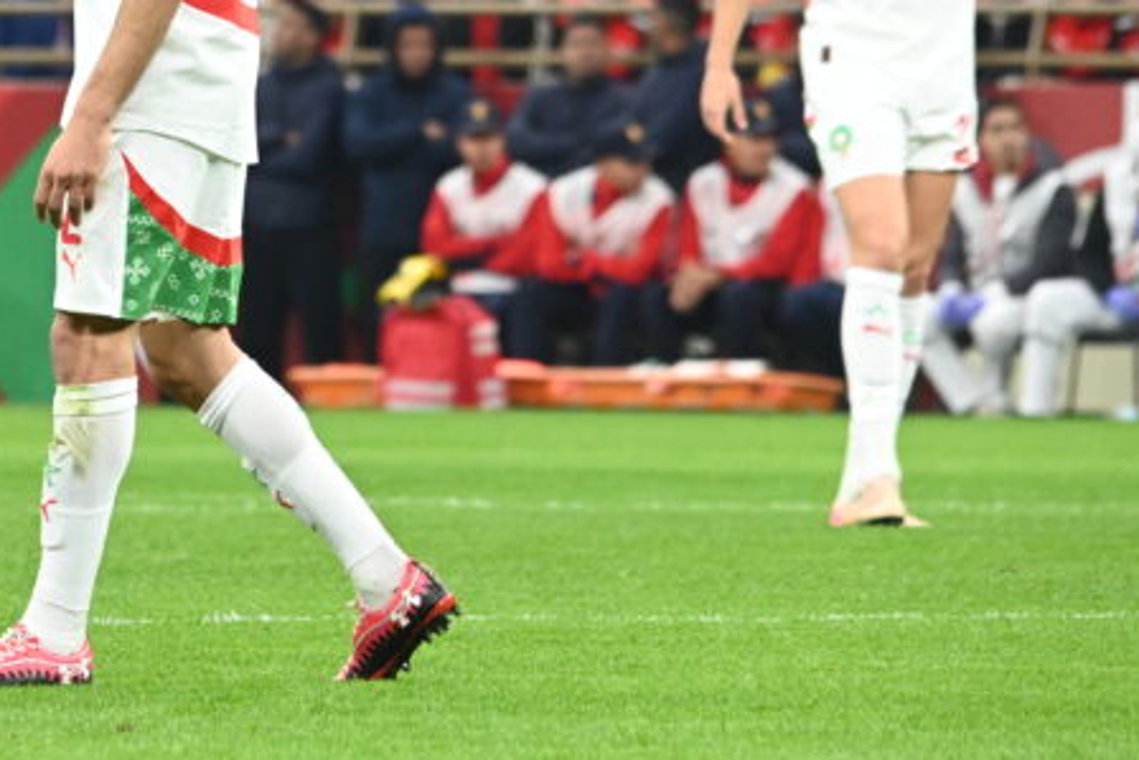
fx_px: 27501
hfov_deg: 2.4
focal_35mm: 869
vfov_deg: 1.6
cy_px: 95
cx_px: 28
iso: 5000
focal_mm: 380
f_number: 6.3
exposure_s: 1/400
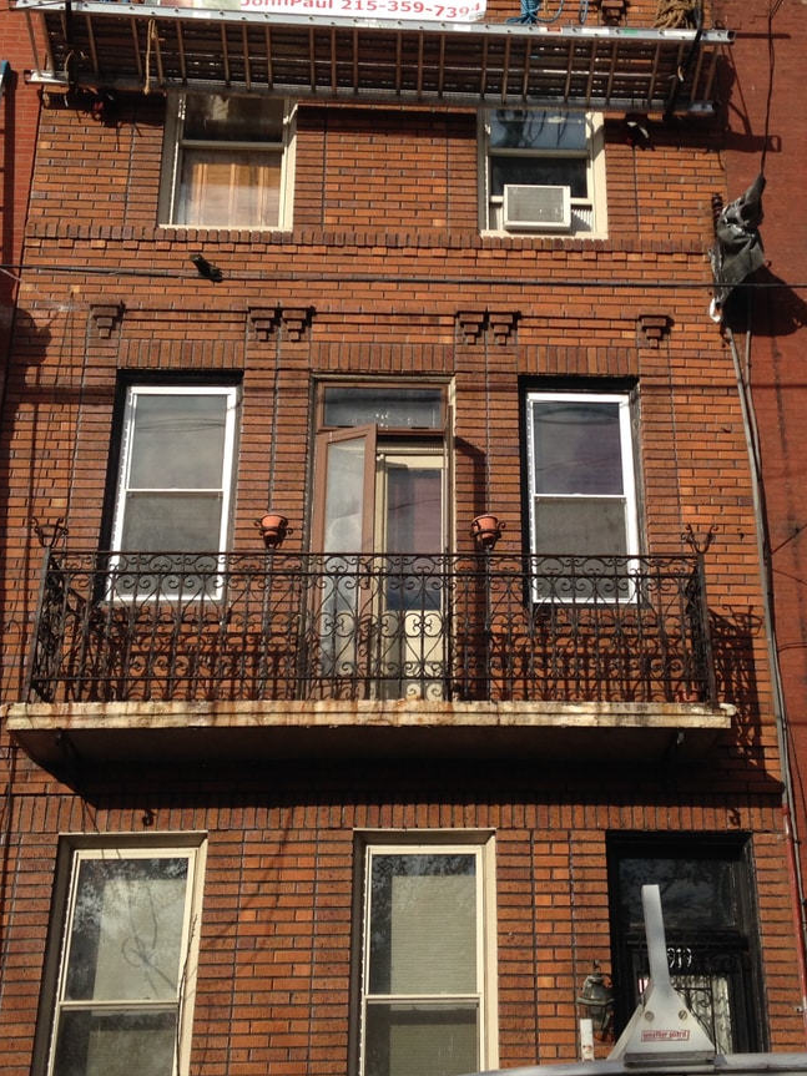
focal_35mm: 51
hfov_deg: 28.5
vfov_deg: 37.5
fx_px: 1586
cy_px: 484
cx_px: 471
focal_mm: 4.12
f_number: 2.4
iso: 50
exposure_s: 1/1748
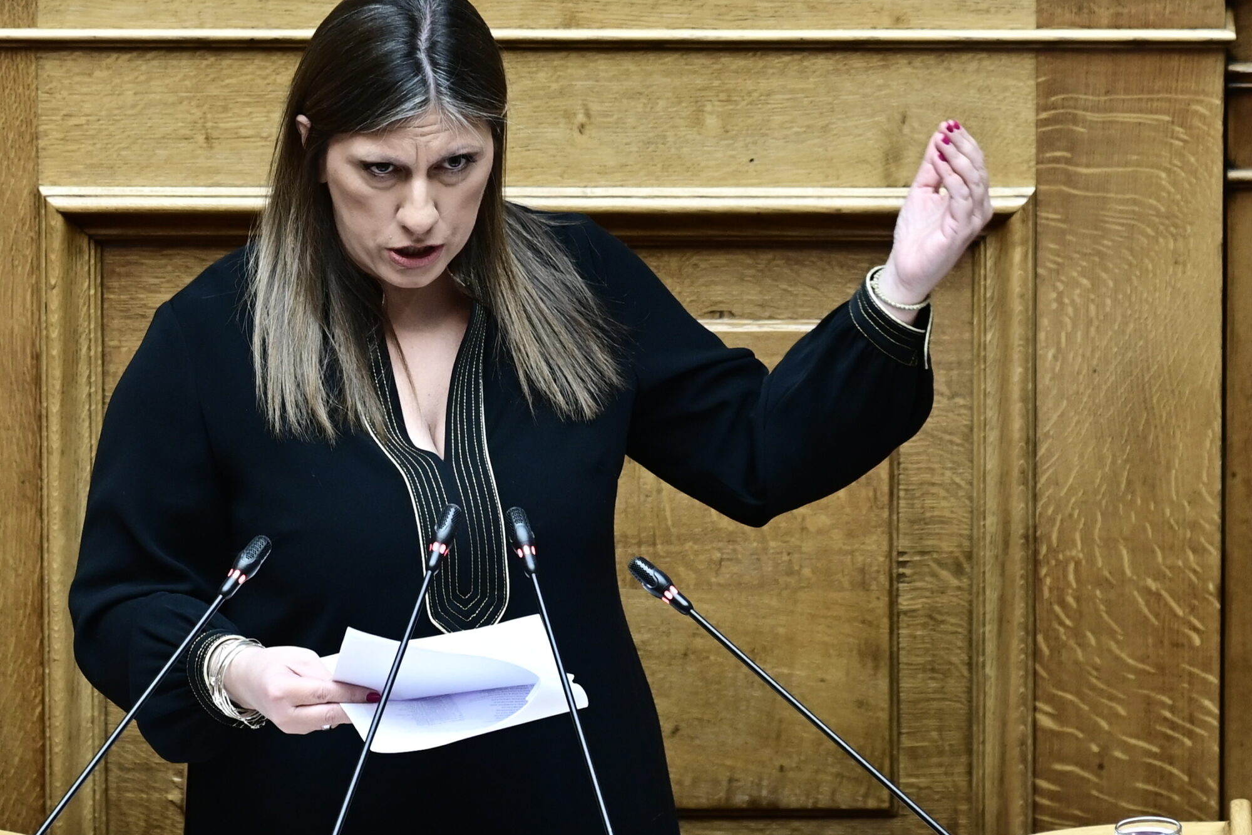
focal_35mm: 384
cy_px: 432
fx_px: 13356
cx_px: 561
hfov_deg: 5.4
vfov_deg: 3.6
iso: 640
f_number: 3.5
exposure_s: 1/160
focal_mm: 200
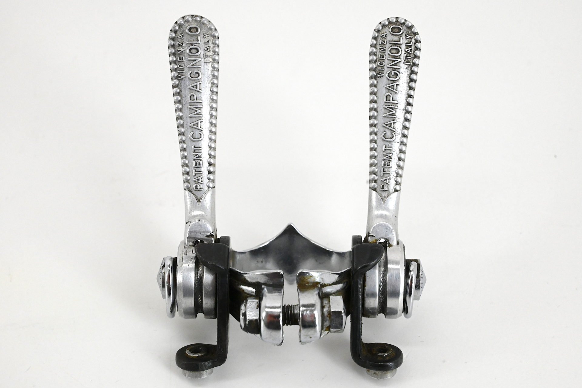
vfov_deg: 19.4
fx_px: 1131
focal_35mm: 70
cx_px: 291
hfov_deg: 28.9
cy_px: 194
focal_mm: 70
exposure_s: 1/400
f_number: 14
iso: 6400
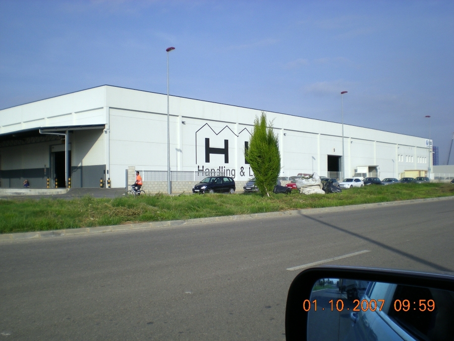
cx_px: 227
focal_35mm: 38
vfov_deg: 37.7
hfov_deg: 49.0
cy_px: 170
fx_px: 498
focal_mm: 6.3
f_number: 4.6
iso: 50
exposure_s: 1/556
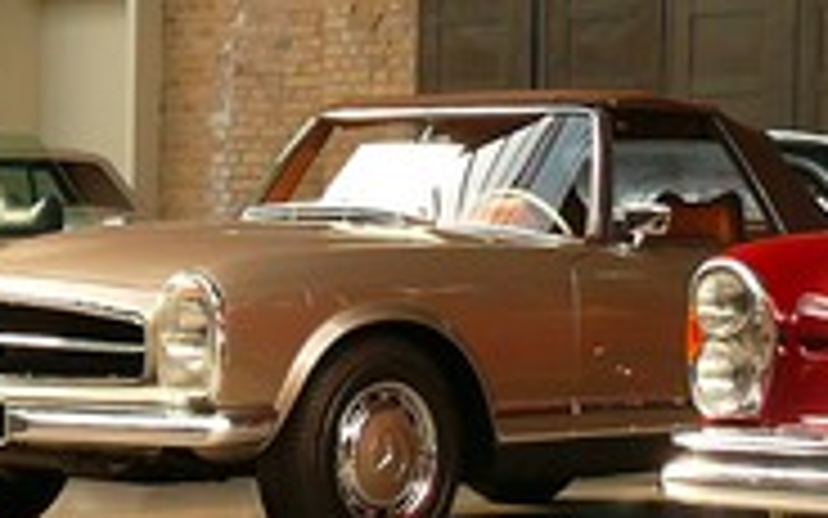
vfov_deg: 8.7
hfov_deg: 13.7
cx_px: 108
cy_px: 167
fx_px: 3407
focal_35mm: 151
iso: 100
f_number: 2.8
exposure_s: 1/100
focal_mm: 7.4
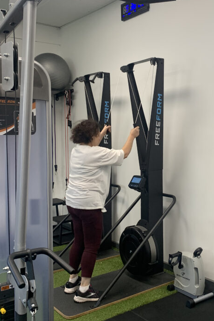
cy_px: 157
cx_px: 153
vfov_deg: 48.4
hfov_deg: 33.0
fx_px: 356
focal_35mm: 40
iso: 100
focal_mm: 4.25
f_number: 1.8
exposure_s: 1/60
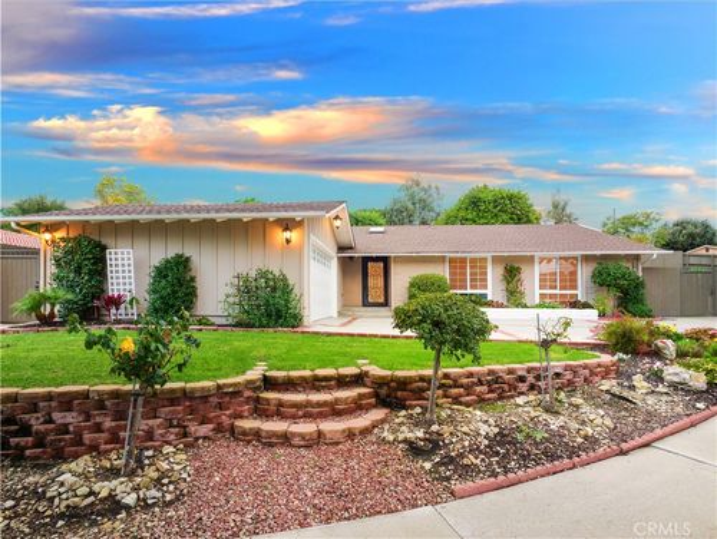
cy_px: 270
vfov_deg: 71.7
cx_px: 358
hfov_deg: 87.7
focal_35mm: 18
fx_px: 373
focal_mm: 9
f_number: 7.1
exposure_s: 1/40
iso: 800
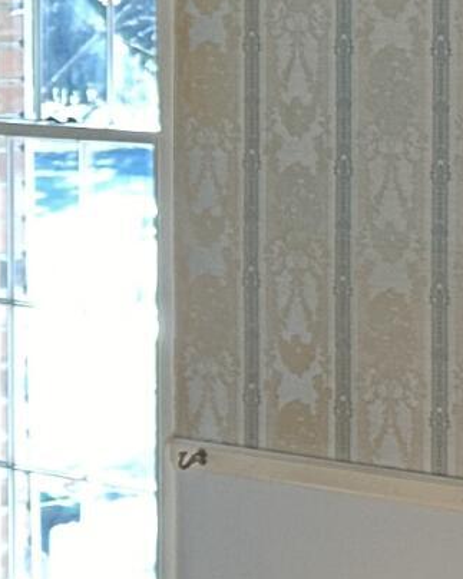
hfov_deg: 7.0
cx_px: 1766
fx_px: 2982
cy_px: 64
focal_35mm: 174
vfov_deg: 11.0
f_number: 1.78
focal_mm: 6.86
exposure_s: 1/120
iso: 160
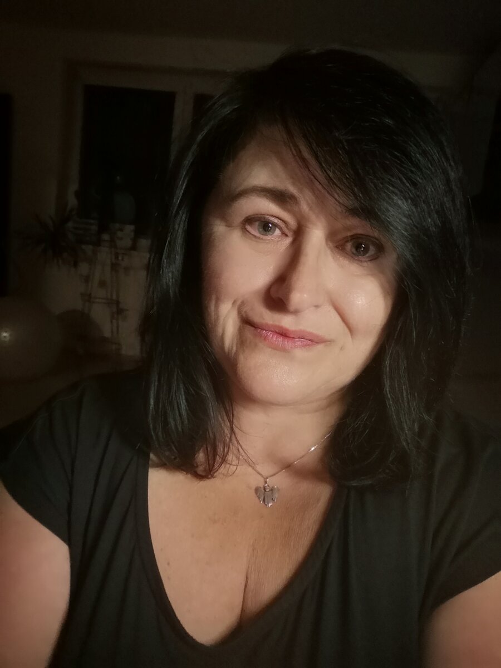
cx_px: 250
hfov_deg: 53.1
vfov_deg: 67.3
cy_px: 334
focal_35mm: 26
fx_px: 502
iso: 640
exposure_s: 1/16.7
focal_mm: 3.36
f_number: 2
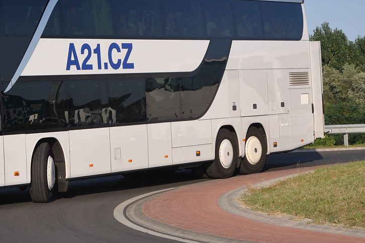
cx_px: 67
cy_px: 53
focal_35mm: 146
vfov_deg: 9.4
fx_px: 1479
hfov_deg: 14.0
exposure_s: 1/1600
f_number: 6.3
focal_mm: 50
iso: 400
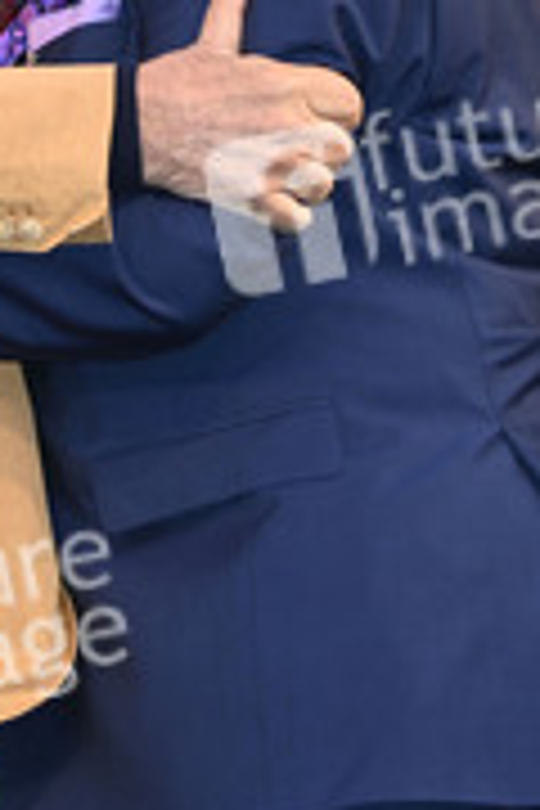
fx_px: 3600
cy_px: -36
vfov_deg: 12.7
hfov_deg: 8.5
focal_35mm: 160
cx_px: 27
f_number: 5.6
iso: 400
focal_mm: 72
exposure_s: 1/250
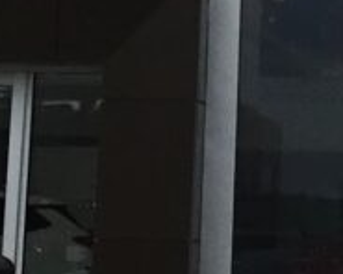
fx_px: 2548
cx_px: 373
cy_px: -376
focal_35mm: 251
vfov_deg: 5.9
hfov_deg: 7.7
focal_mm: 3.3
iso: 25
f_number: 2.4
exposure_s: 1/1018
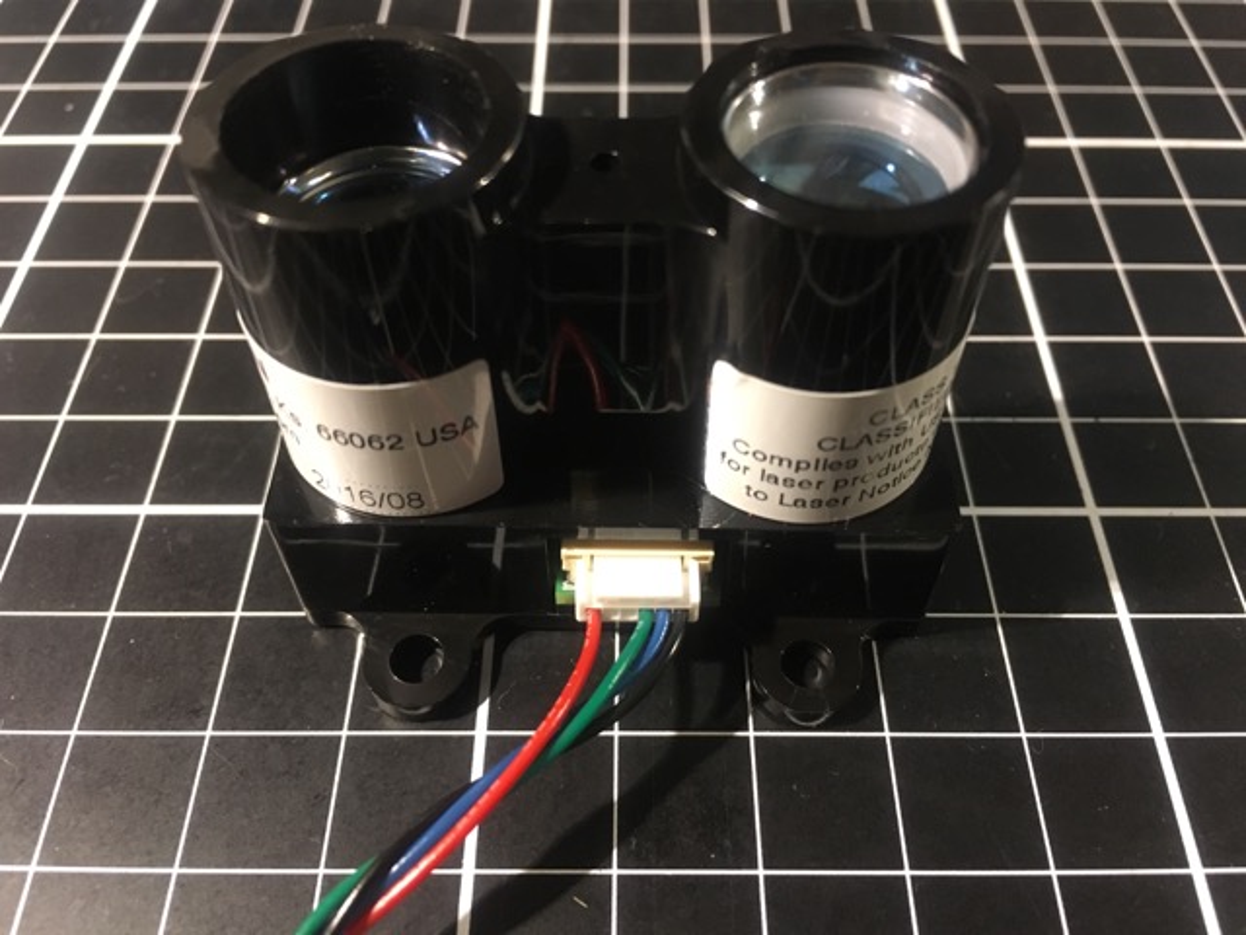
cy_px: 468
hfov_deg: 61.7
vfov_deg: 48.2
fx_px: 1044
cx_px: 623
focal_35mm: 29
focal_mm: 4.15
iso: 250
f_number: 2.2
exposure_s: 1/15
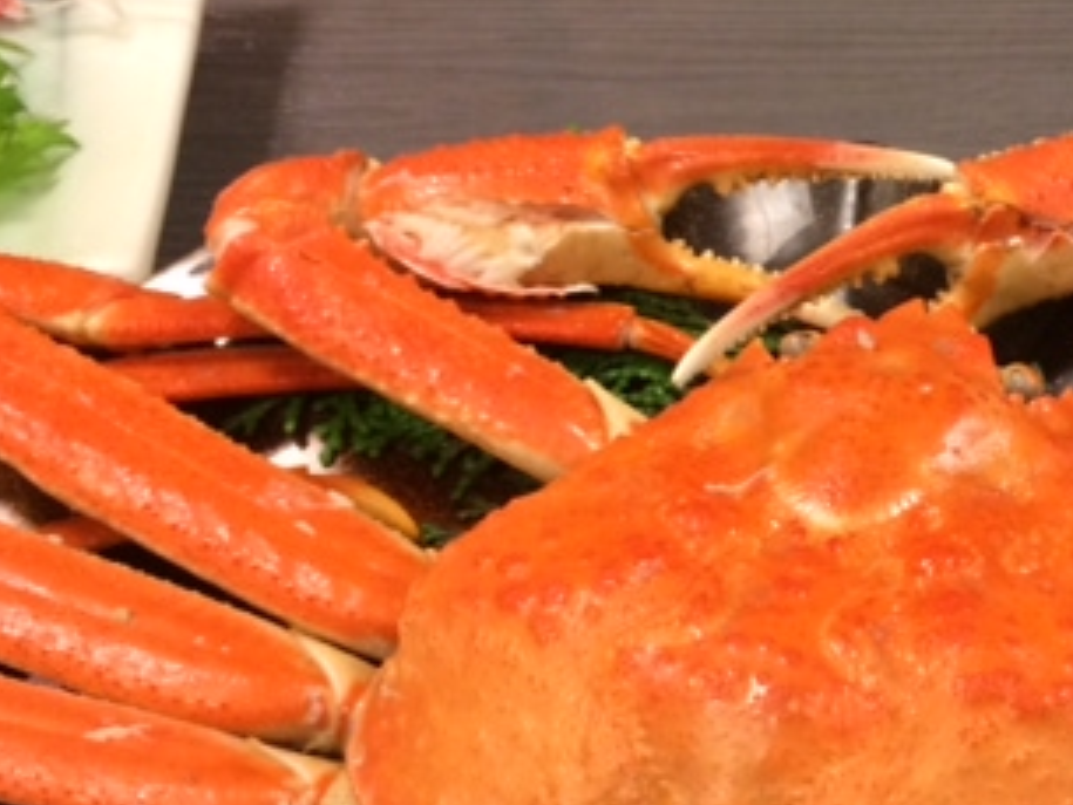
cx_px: 1010
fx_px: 1954
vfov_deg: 23.3
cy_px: 355
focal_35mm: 63
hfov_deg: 29.2
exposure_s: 1/30
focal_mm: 4.12
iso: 200
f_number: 2.2
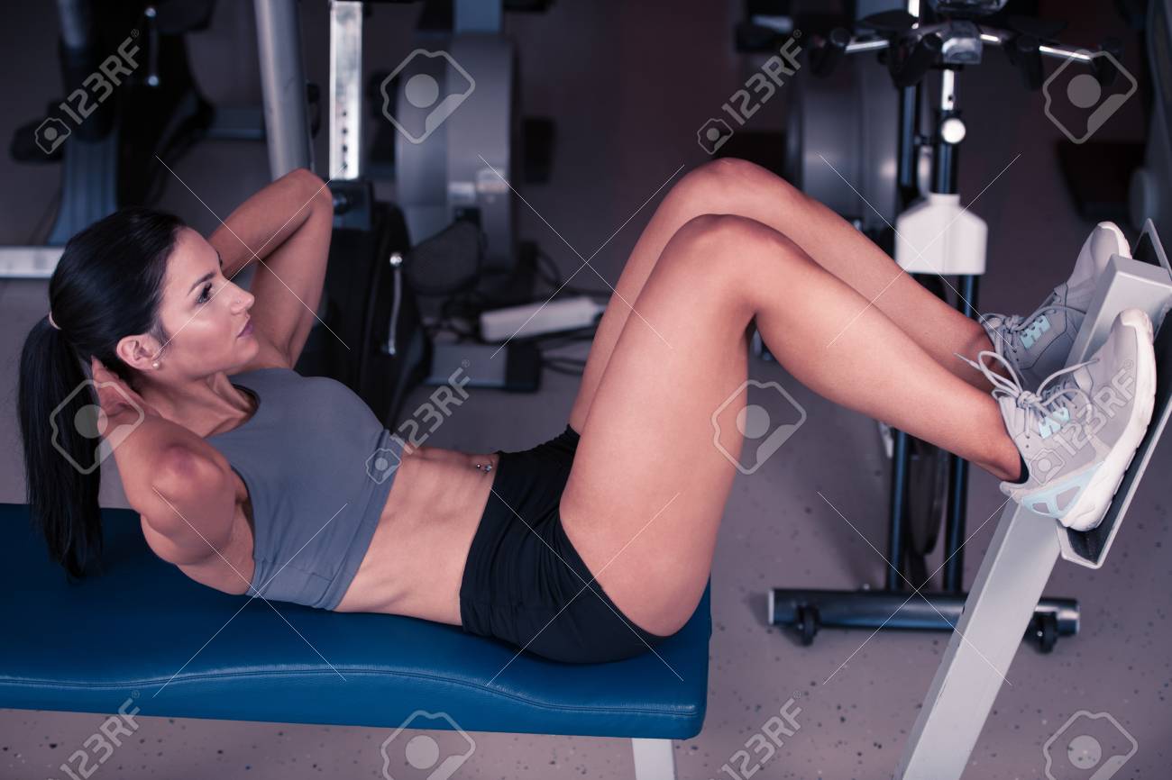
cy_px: 390
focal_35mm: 70
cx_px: 586
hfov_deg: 28.9
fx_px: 2278
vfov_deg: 19.4
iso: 100
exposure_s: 1/100
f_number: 2.8
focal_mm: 70
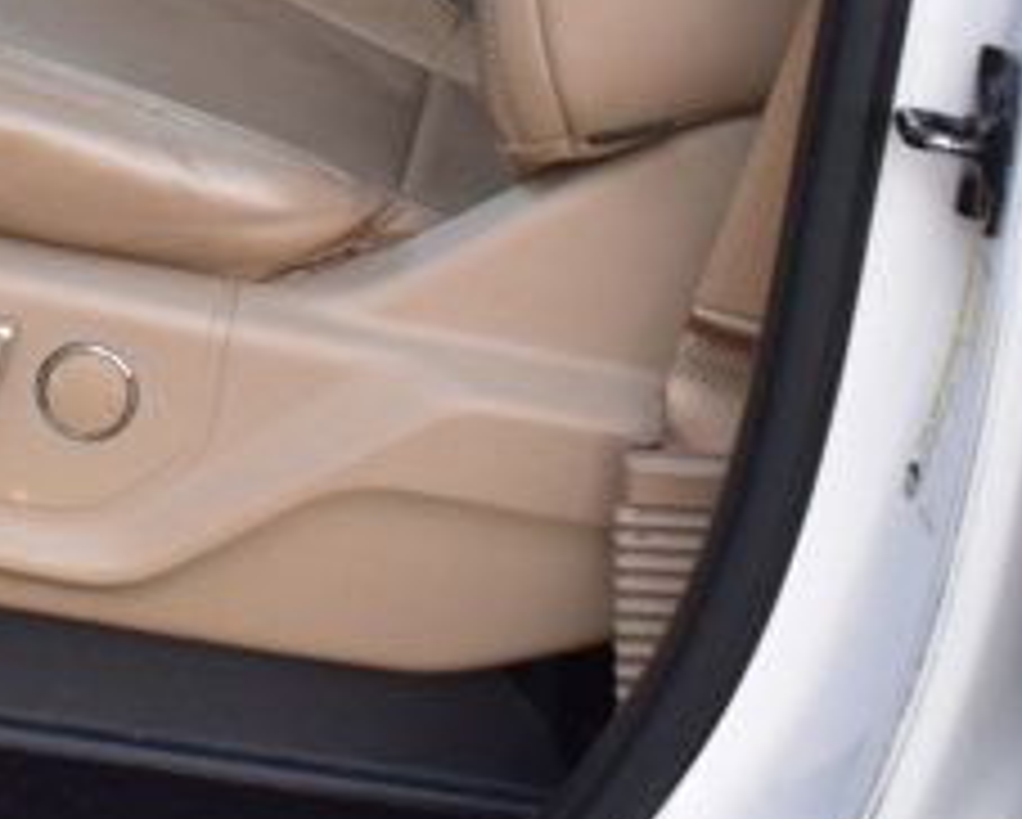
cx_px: -477
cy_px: -459
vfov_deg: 11.1
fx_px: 4030
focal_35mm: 133
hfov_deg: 13.7
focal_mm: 21
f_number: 6.3
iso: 500
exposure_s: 1/15
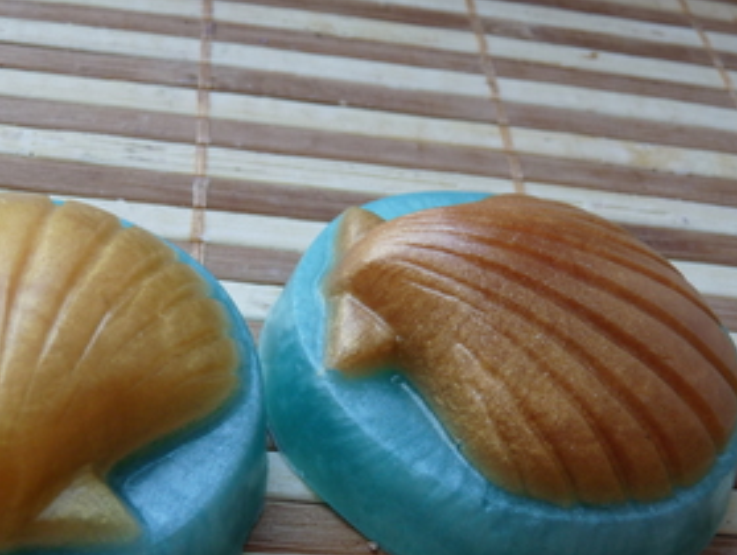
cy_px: 439
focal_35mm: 50
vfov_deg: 28.6
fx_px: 1066
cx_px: 246
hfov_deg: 37.7
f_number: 3
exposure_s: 1/40
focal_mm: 5.5
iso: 100
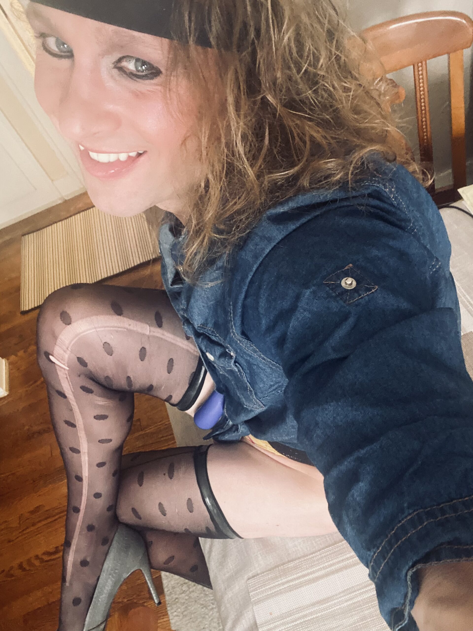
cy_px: 316
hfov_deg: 46.8
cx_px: 236
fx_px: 547
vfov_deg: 60.0
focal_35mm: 30
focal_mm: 2.71
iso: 320
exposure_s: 1/40
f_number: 2.2
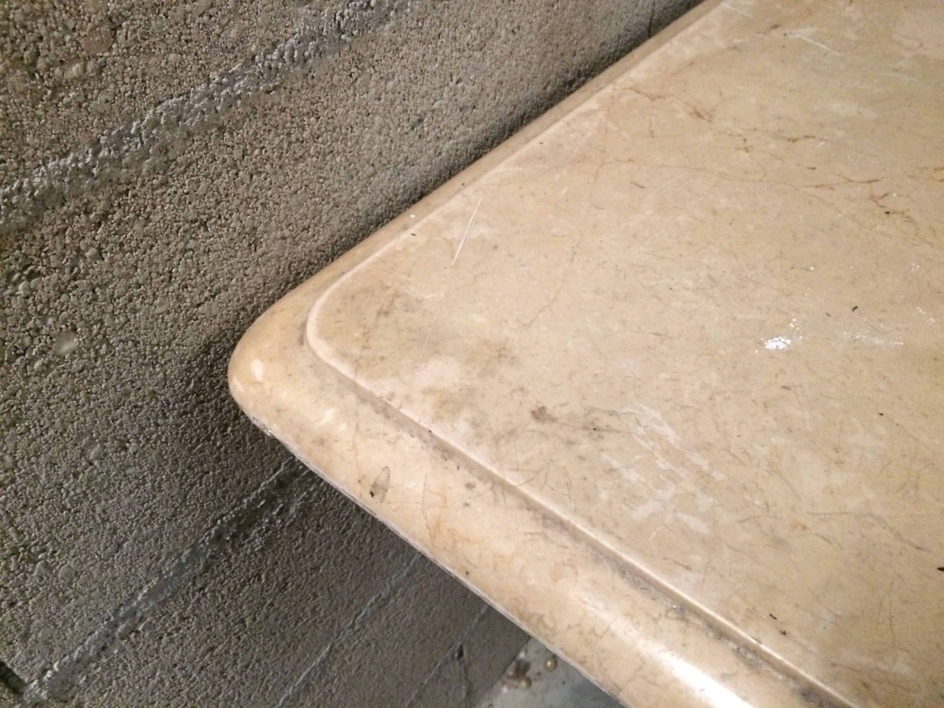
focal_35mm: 29
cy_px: 354
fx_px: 791
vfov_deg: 48.2
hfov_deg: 61.7
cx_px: 472
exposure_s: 1/17
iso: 320
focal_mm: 4.15
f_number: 2.2
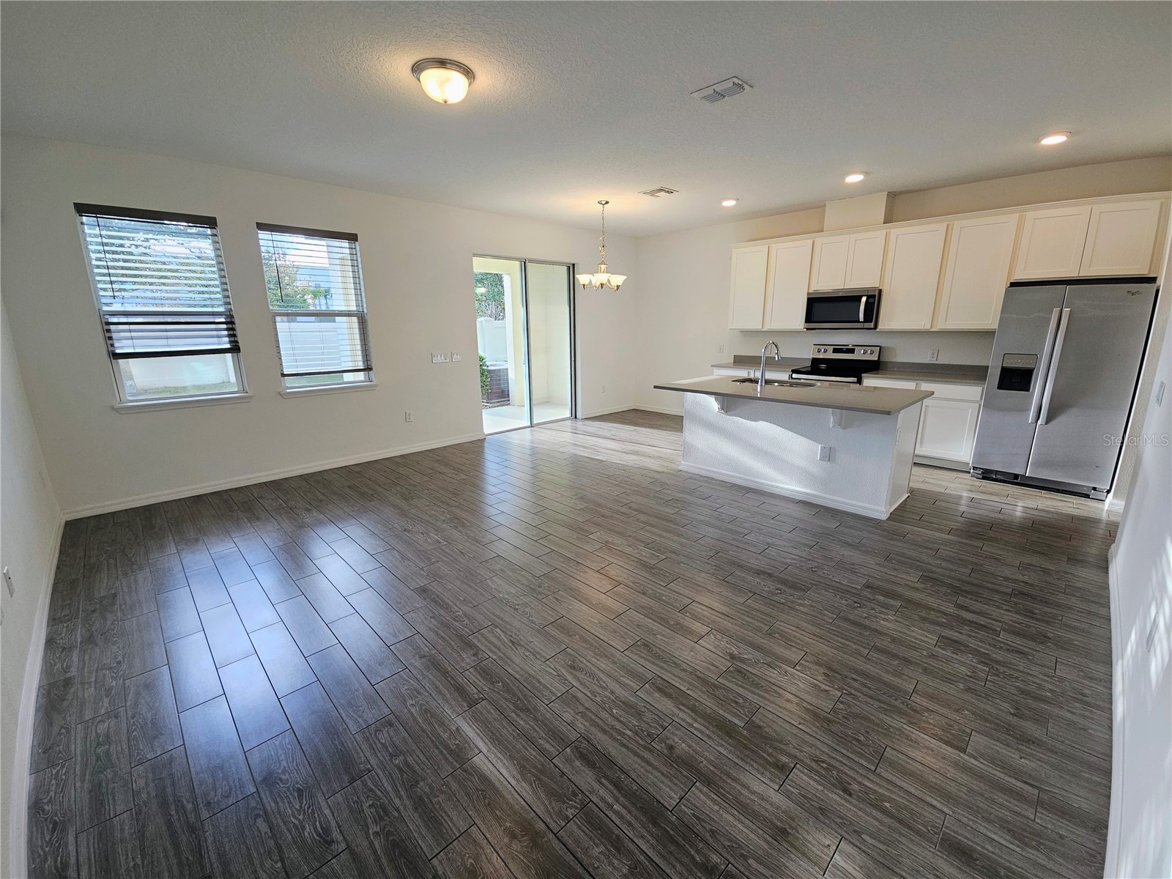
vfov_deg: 89.9
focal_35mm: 13
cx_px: 586
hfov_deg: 106.2
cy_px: 440
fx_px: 440
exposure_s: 1/60
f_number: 2.2
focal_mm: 2.2
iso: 64
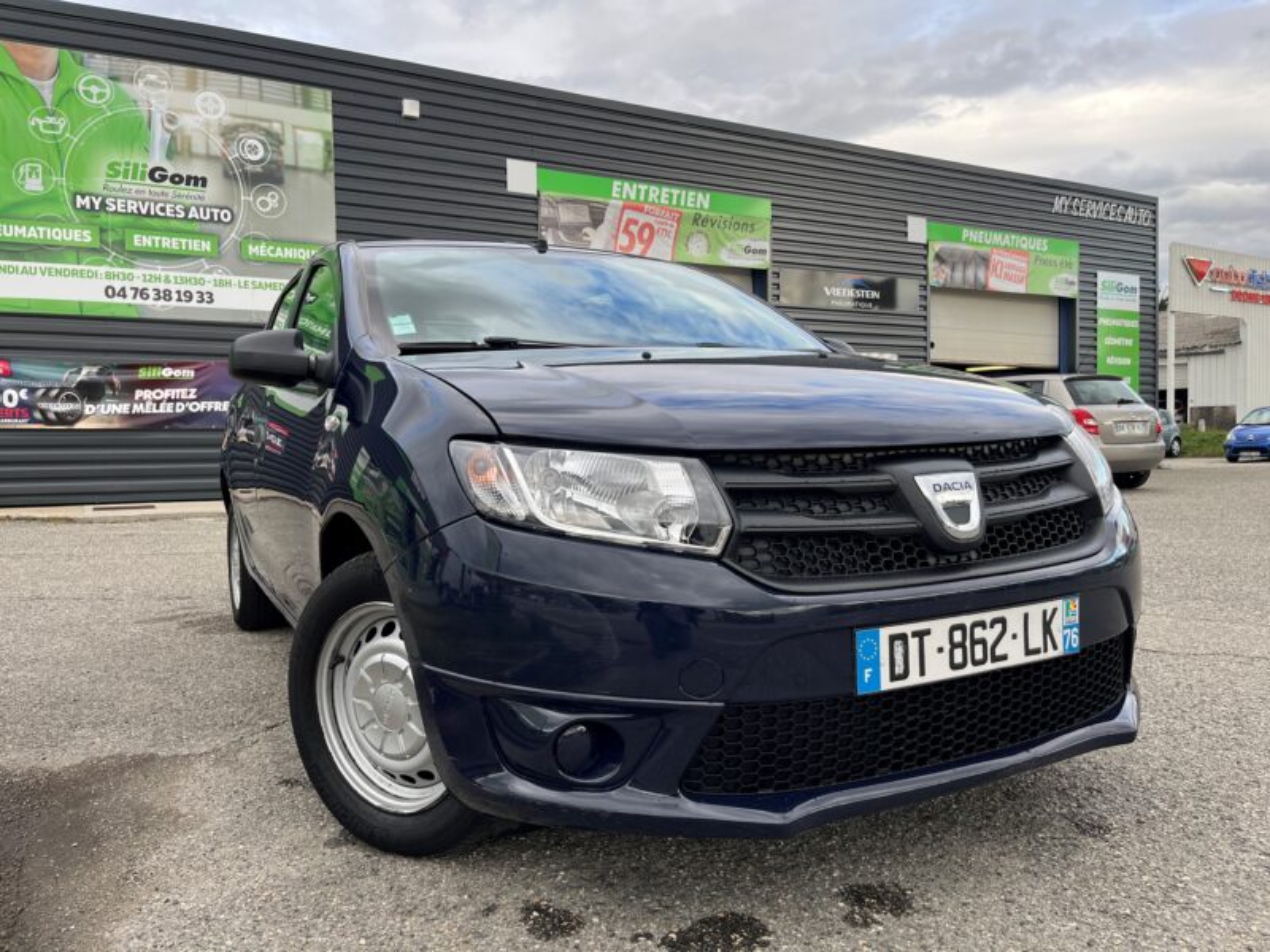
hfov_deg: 67.3
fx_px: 954
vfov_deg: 53.1
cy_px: 476
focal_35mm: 26
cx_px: 635
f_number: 1.6
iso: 50
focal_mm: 5.1
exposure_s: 1/459
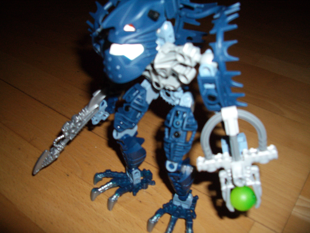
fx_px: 313
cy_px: 116
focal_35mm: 35
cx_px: 155
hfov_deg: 52.6
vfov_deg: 40.7
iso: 200
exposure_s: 1/60
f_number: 2.6
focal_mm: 5.8
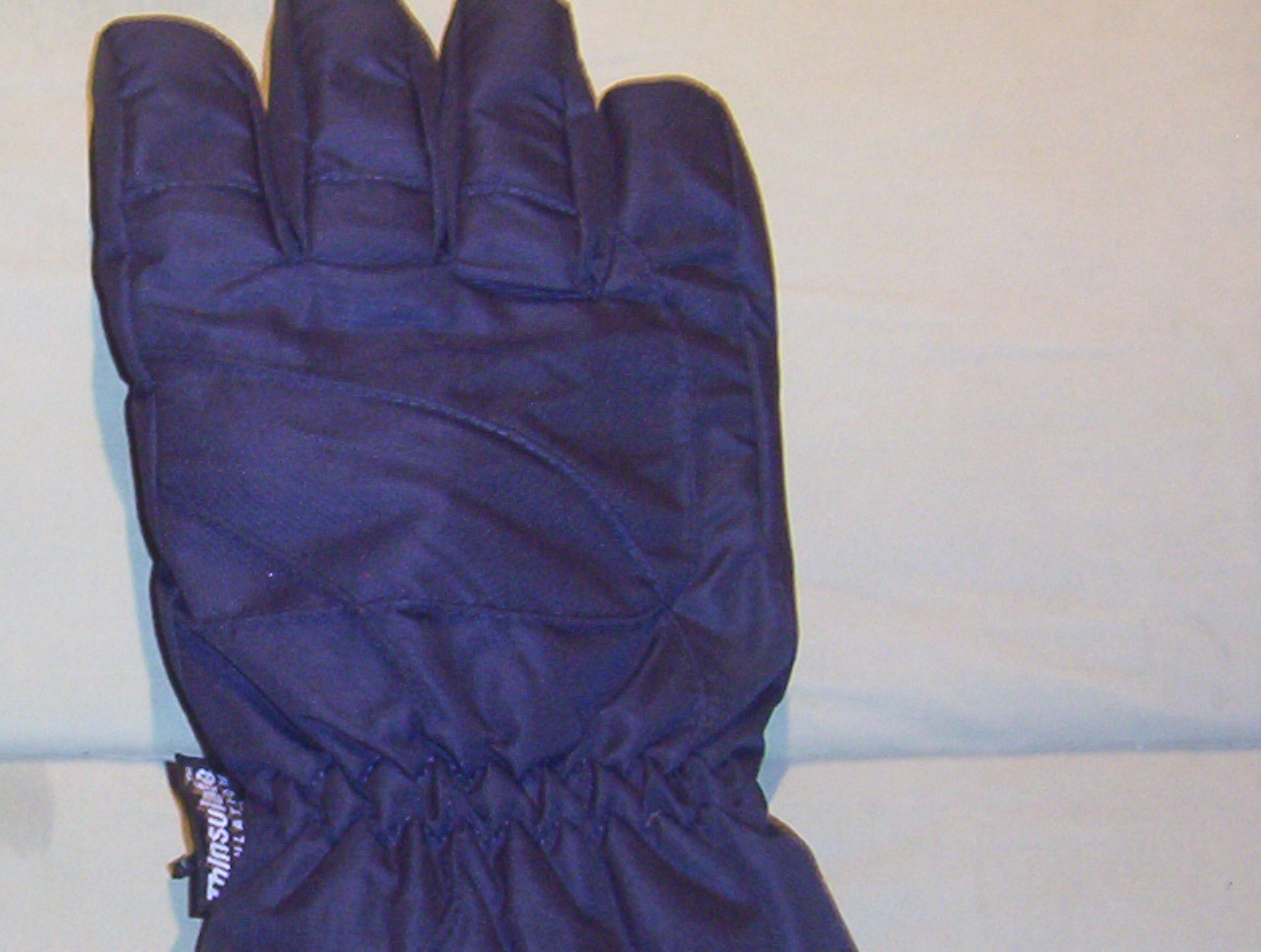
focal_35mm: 75
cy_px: 577
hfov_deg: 25.0
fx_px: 2738
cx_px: 72
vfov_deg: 19.7
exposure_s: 1/30
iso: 140
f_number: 2.76
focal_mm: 5.54
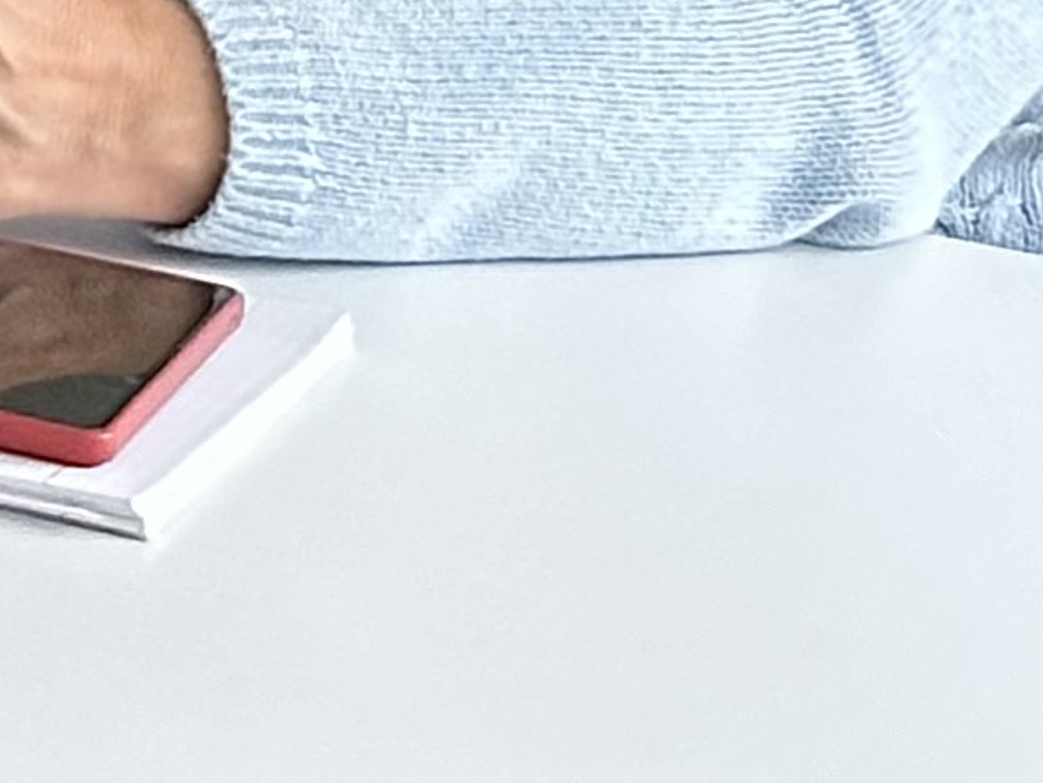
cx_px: -1808
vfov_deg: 4.4
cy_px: -1453
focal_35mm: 328
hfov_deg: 5.7
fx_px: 9887
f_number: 1.78
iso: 320
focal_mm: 6.86
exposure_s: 1/40
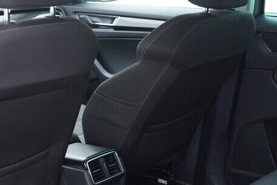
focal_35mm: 81
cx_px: 102
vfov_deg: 16.8
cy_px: 138
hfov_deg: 25.0
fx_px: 624
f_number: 2.8
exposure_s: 1/40
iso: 320
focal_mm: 24
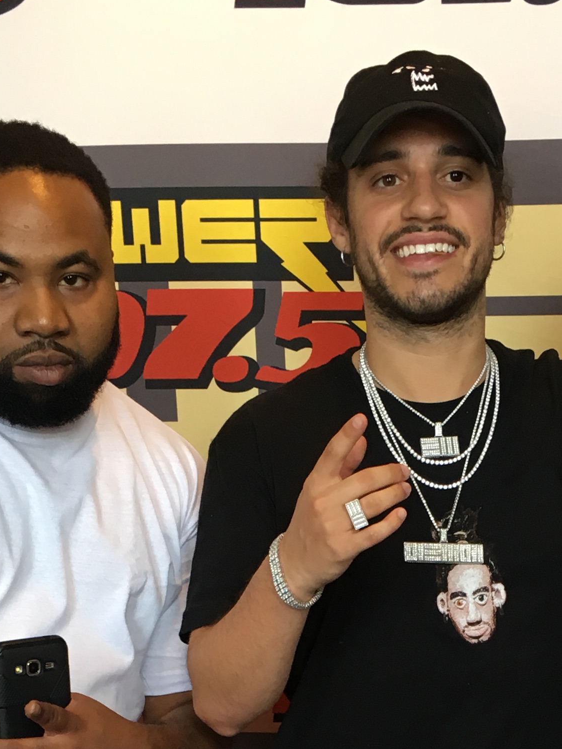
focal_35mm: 78
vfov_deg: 23.5
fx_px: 1689
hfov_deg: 18.8
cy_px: 826
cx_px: 398
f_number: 2.2
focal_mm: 4.15
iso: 64
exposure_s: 1/30
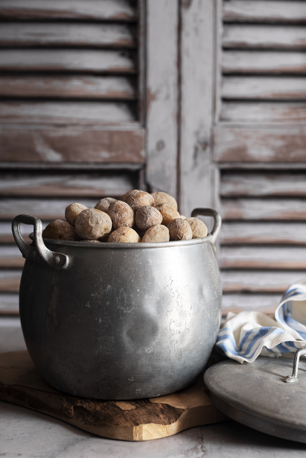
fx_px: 637
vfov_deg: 39.6
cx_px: 153
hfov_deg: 27.0
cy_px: 229
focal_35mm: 50
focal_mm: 50
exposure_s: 1/50
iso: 400
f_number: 4.5
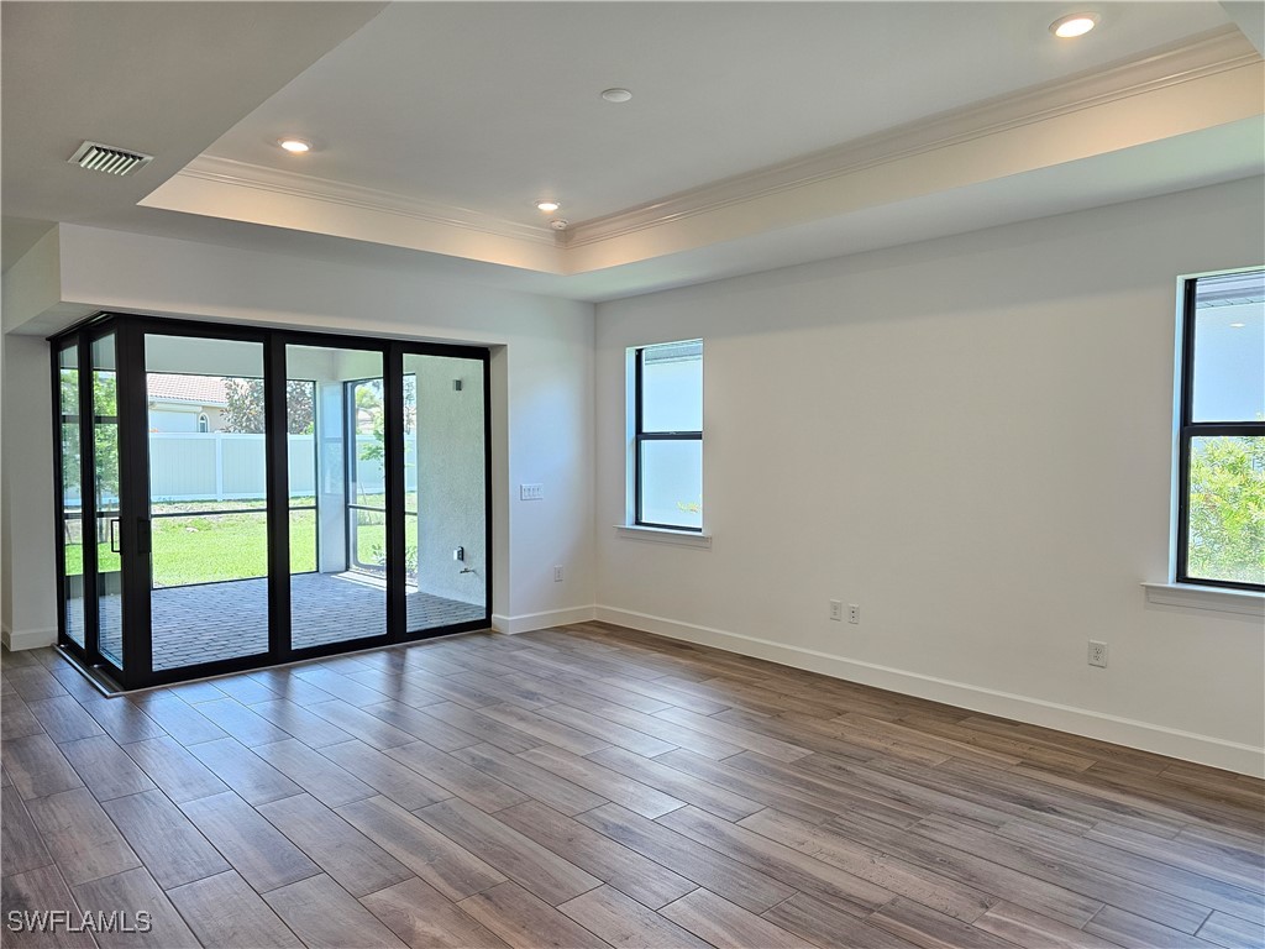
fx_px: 841
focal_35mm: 23
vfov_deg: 58.9
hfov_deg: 73.9
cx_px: 632
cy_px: 474
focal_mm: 6.3
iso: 160
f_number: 1.7
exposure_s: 1/120
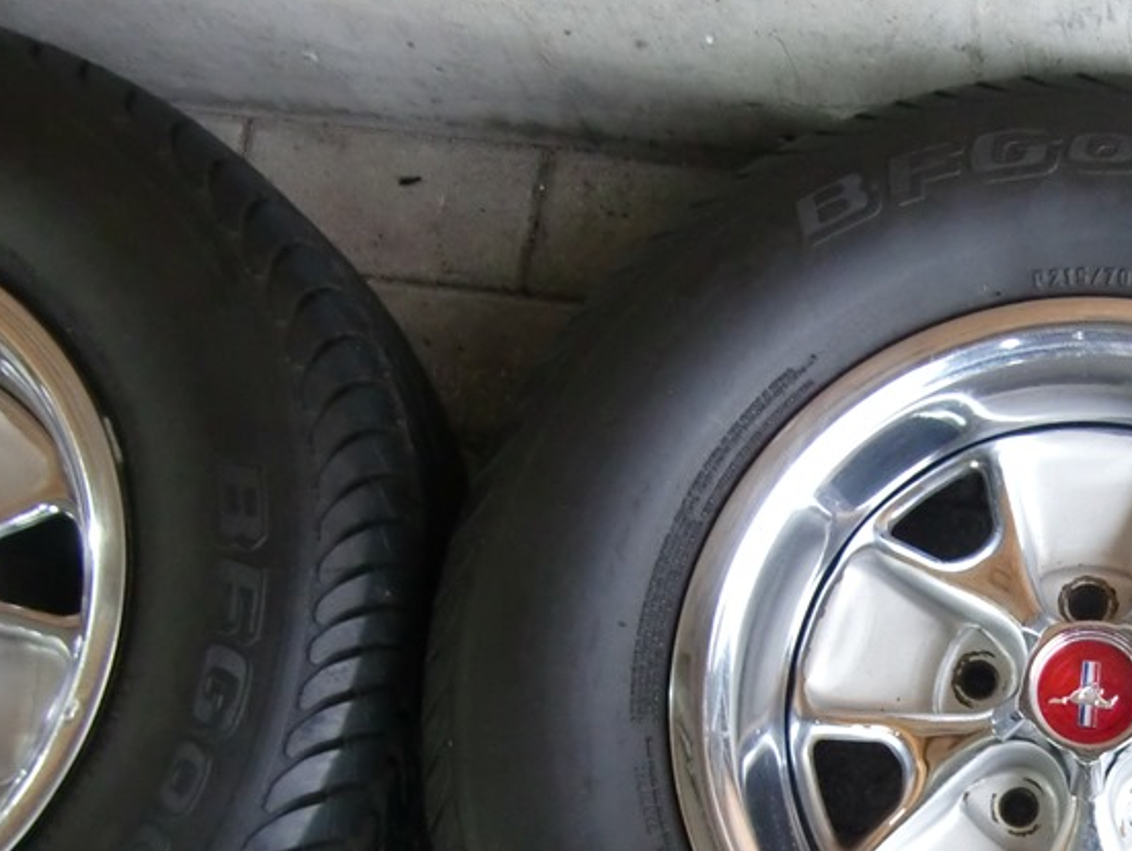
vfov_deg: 27.1
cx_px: 1027
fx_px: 1702
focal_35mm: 52
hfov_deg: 34.6
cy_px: 761
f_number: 2.6
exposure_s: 1/30
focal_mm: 4.9
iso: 400
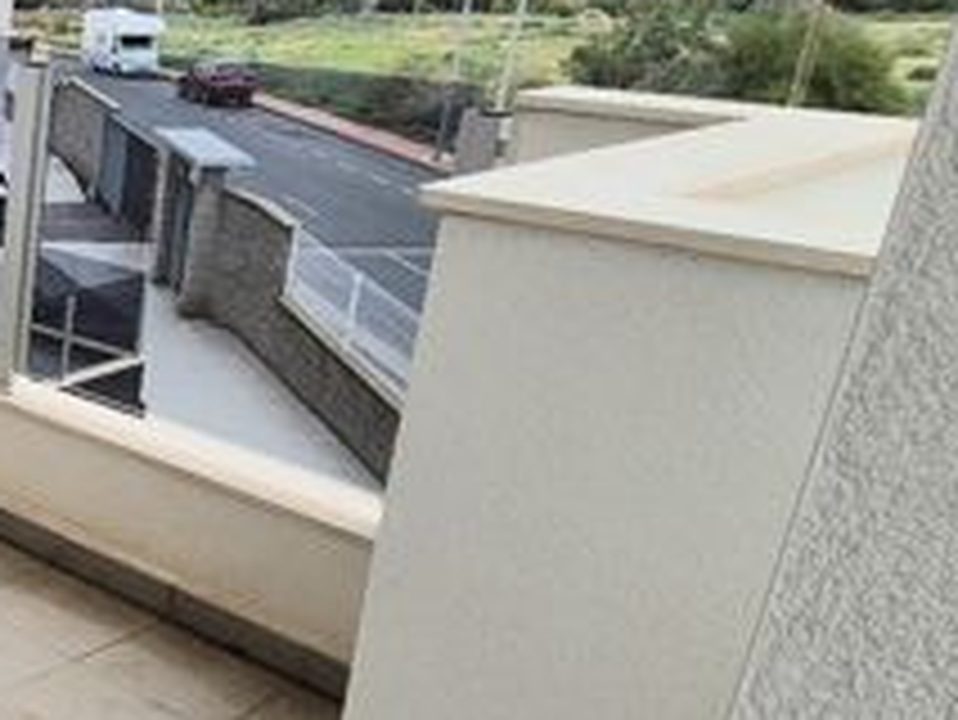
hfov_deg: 32.3
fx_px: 1191
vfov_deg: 33.6
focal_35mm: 43
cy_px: 410
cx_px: -308
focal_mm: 2.2
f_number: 2.2
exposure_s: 1/400
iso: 50
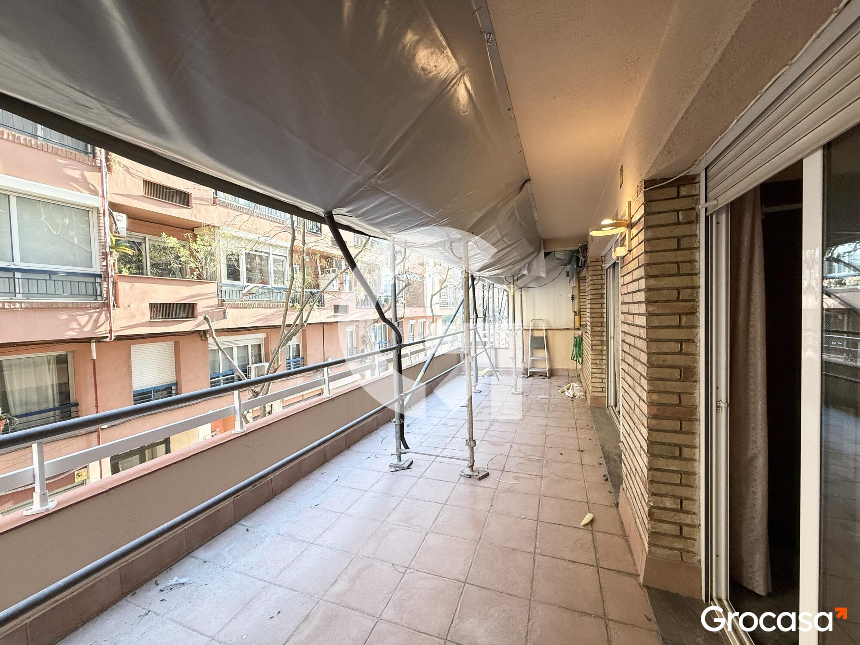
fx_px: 348
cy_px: 322
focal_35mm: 14
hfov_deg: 102.1
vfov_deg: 85.7
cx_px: 430
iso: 64
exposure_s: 1/100
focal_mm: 2.22
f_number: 2.2
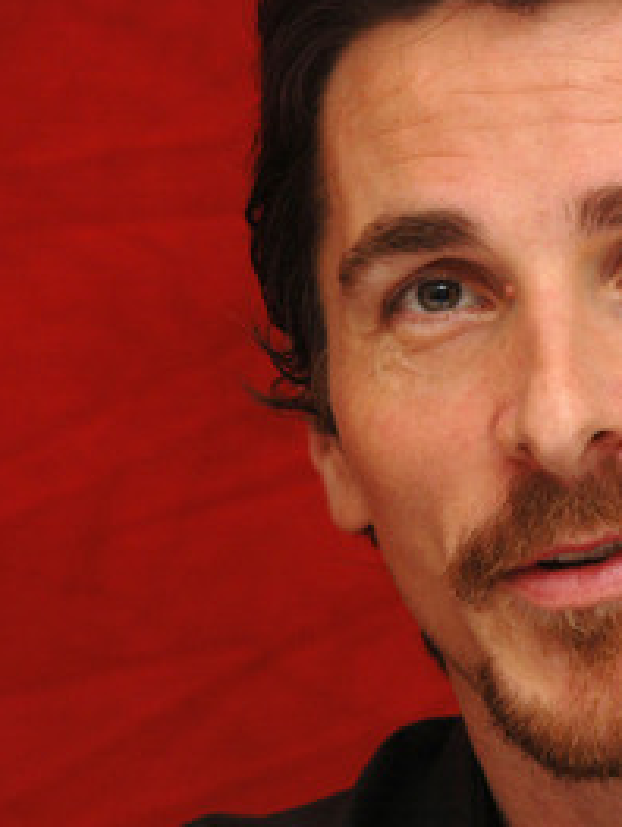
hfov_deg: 3.7
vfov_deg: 4.9
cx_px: 594
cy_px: 415
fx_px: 9673
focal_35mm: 405
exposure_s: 1/400
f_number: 10
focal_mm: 185
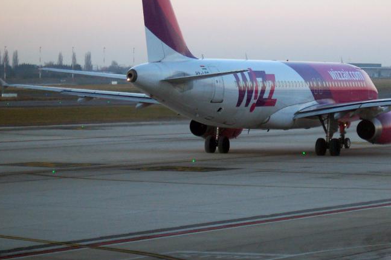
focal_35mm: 190
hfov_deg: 10.8
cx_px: 256
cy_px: 77
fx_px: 2061
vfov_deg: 7.2
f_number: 5.6
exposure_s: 1/160
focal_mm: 80
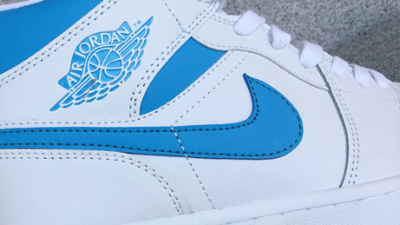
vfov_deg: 18.2
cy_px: 150
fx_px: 700
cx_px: 89
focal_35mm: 66
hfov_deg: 31.2
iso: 25
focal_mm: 3.3
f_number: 2.4
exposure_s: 1/799
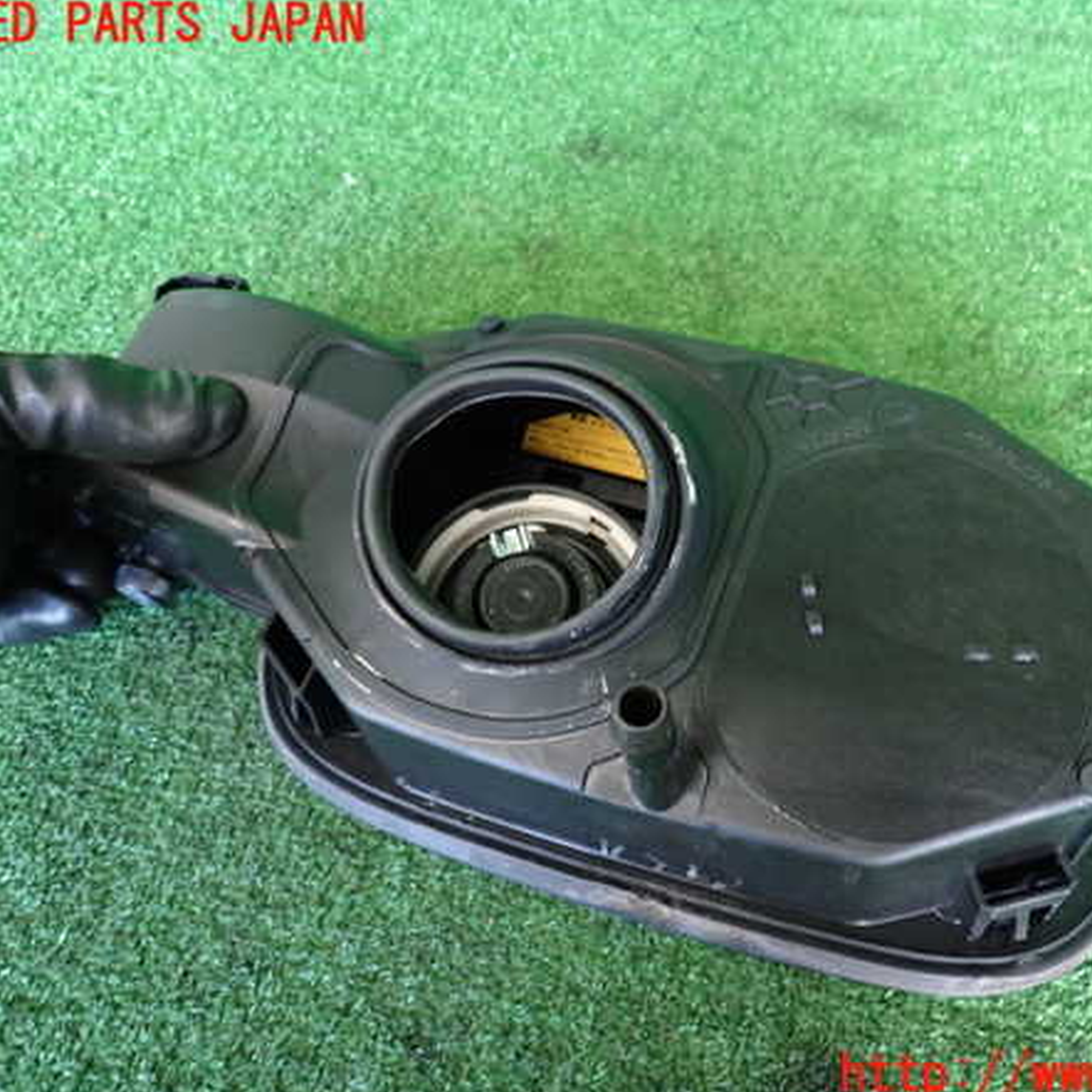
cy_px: 551
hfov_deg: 53.6
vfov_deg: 54.0
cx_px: 657
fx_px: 1071
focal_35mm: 30
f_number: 2
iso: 320
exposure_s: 1/30
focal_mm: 4.5
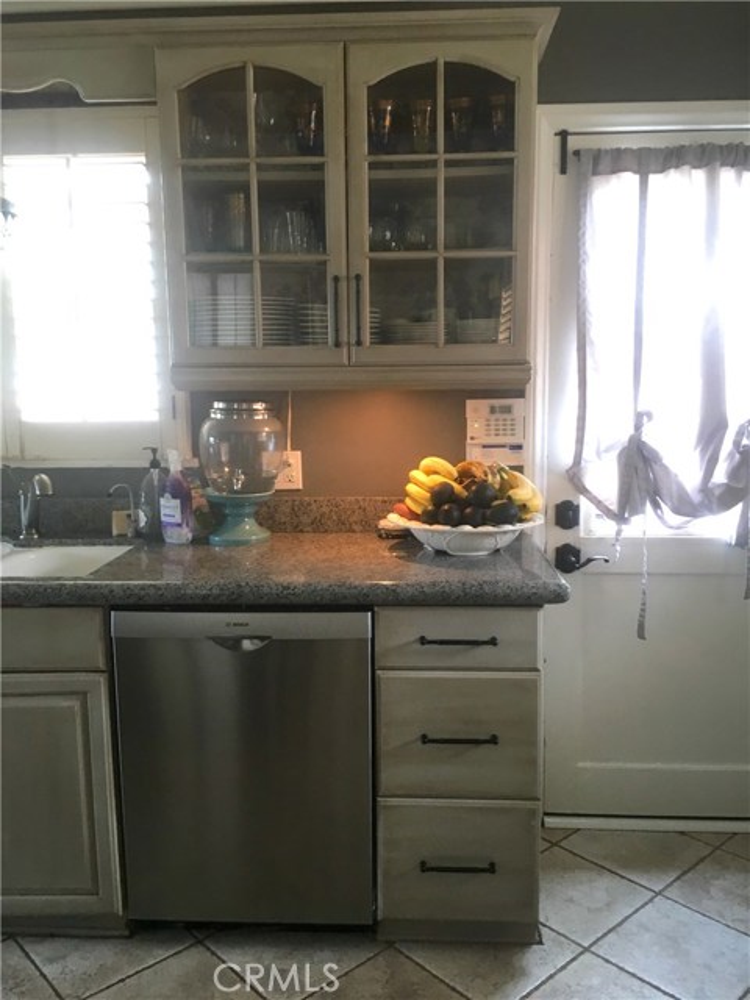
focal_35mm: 29
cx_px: 375
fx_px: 838
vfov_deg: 61.7
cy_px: 500
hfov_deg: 48.2
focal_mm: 4.15
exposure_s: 1/30
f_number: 2.2
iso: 80
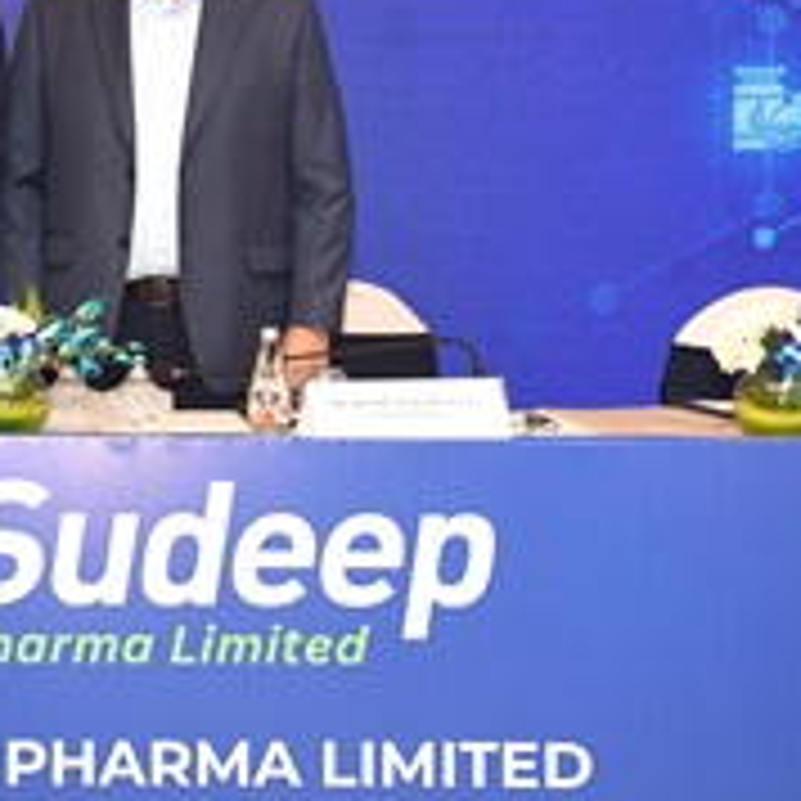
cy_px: 288
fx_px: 2592
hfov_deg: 17.3
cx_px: 94
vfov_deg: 17.5
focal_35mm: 99
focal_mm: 35
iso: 1000
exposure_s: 1/125
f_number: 5.6
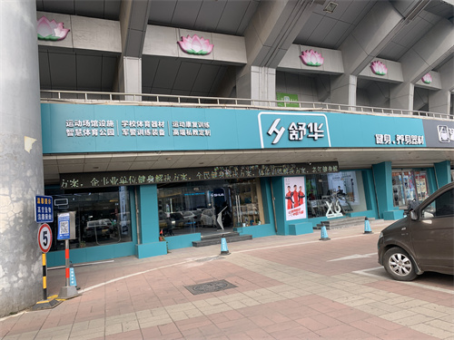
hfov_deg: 67.3
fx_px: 341
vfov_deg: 53.1
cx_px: 227
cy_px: 170
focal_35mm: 26
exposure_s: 1/802
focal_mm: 4.25
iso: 25
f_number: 1.8
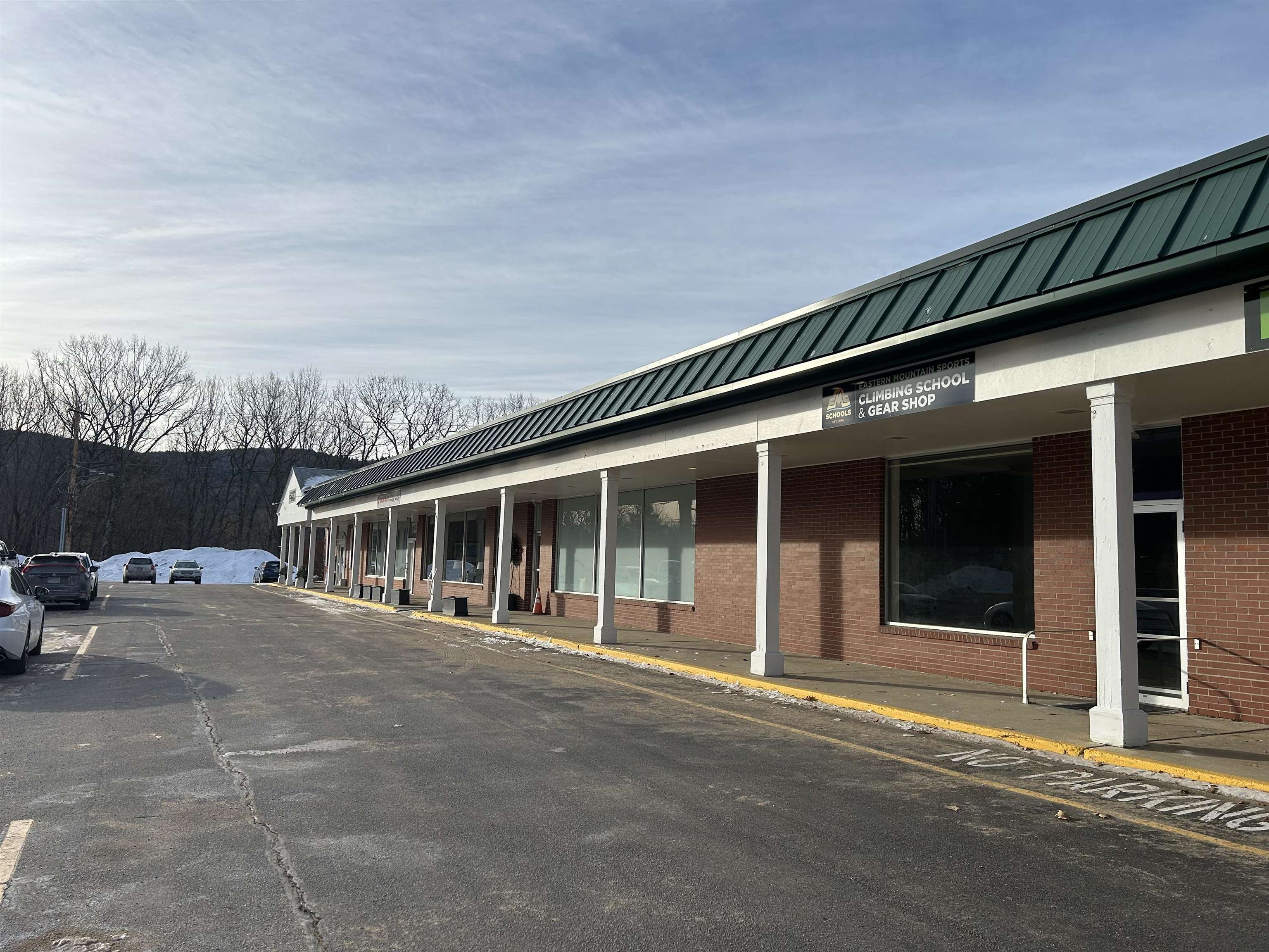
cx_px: 634
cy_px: 476
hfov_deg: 67.3
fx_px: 953
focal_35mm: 26
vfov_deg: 53.1
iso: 50
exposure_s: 1/4630
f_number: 1.5
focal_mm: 5.7
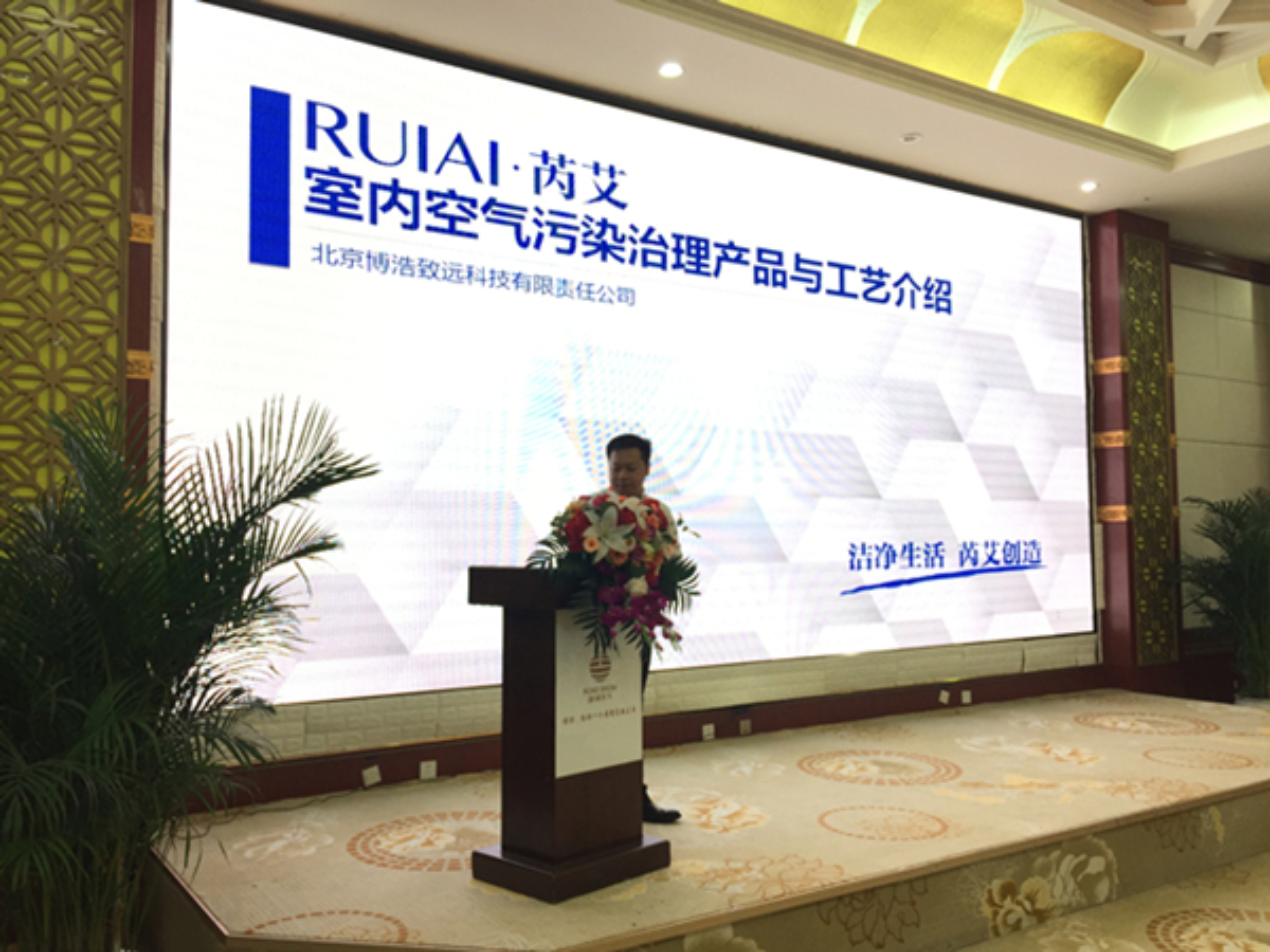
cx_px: 635
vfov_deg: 48.2
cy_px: 476
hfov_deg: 61.7
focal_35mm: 29
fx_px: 1064
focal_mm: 4.15
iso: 32
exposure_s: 1/50
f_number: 2.2
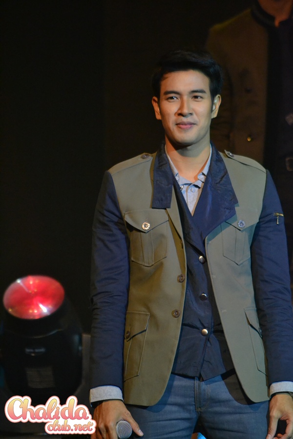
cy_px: 220
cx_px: 146
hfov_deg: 3.1
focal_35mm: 450
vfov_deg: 4.6
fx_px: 5493
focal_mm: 300
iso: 3200
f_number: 5.6
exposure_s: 1/250
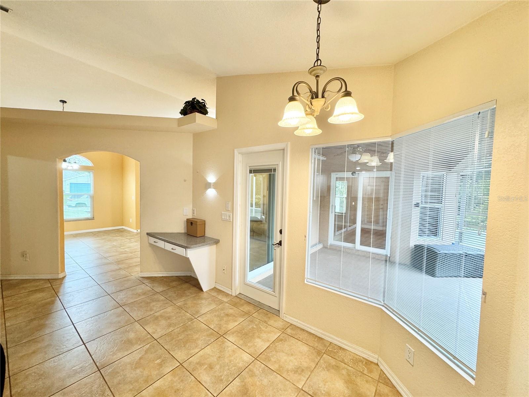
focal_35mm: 14
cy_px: 198
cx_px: 264
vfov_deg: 85.7
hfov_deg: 102.1
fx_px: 214
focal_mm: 2.22
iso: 160
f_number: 2.2
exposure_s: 1/60
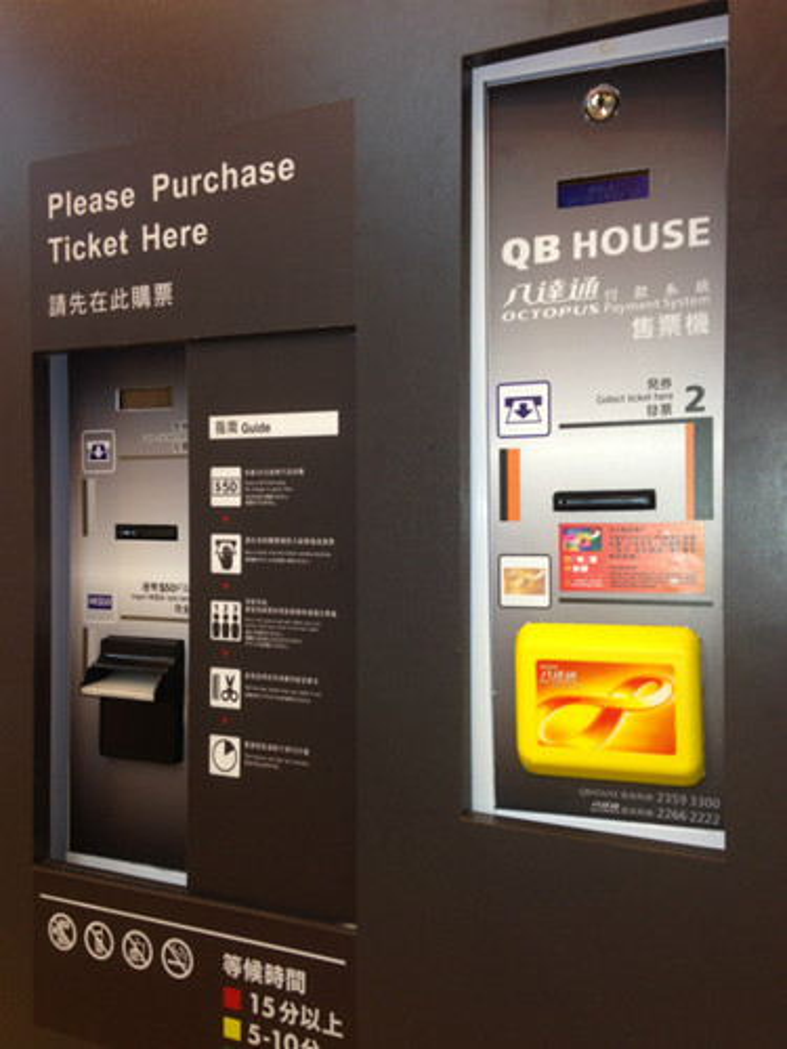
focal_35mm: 33
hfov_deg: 42.9
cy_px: 524
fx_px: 1000
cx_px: 394
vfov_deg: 55.4
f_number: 2.4
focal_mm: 4.12
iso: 50
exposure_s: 1/20
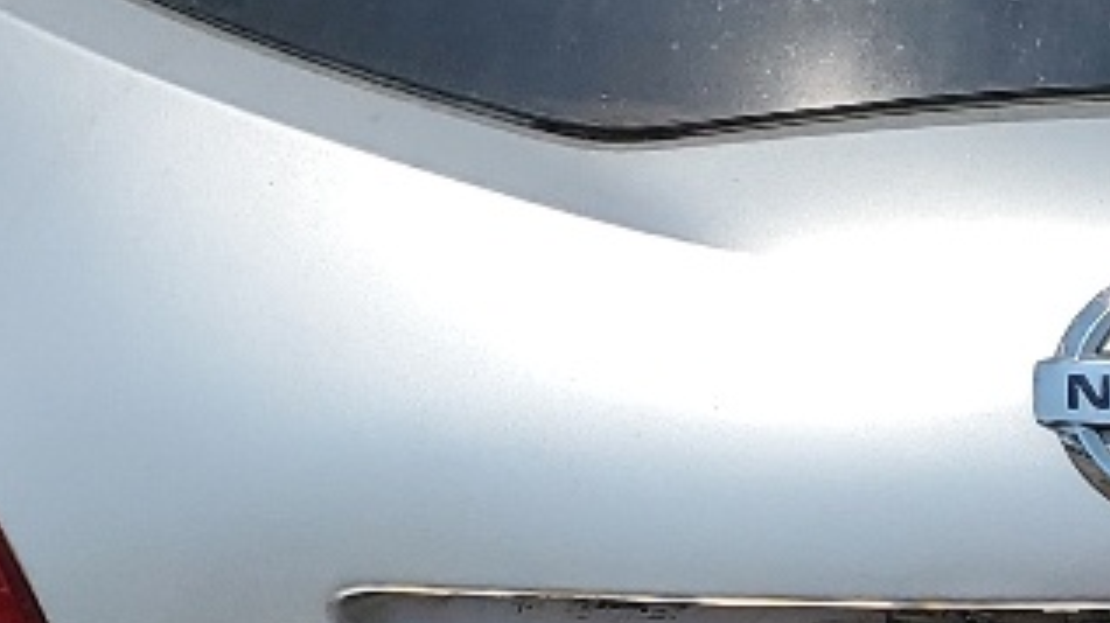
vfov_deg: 8.4
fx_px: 4207
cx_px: 1047
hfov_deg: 14.8
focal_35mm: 143
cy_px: 553
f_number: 1.5
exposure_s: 1/10000
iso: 52
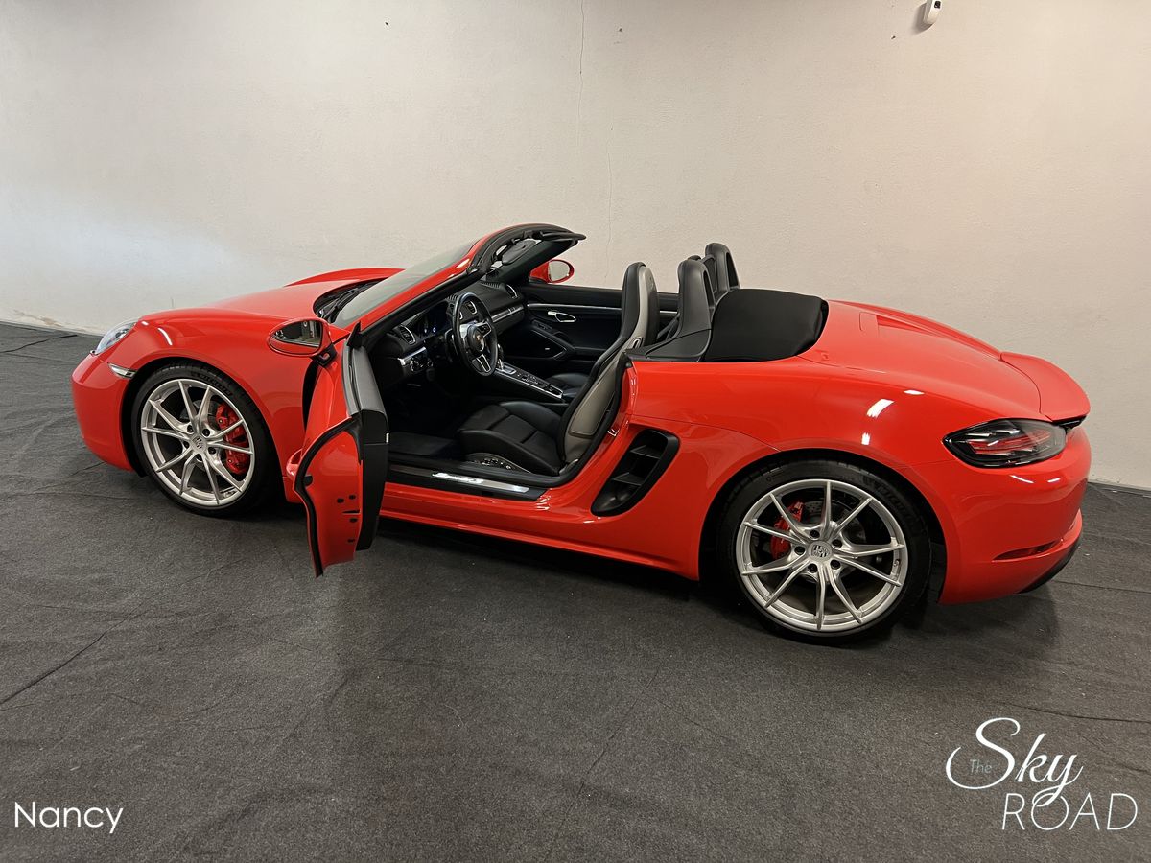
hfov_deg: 67.3
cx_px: 576
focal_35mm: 26
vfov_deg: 53.1
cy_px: 432
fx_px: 865
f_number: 1.5
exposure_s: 1/50
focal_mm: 5.7
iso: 200
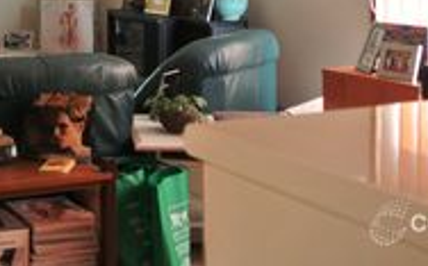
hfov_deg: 26.6
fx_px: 862
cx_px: 18
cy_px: -88
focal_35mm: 74
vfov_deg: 16.5
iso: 400
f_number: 3.5
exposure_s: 1/40
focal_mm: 11
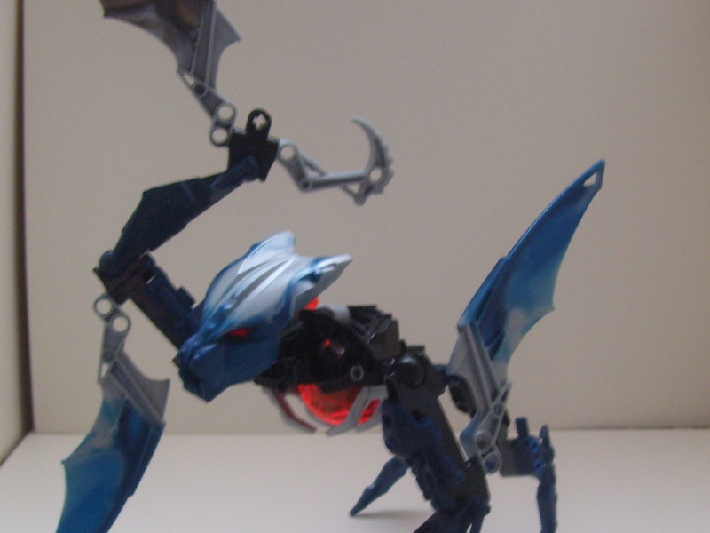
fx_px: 1108
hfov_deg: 35.5
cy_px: 383
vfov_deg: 26.8
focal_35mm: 54
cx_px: 360
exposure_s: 1/10
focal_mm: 6
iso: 160
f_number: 2.7
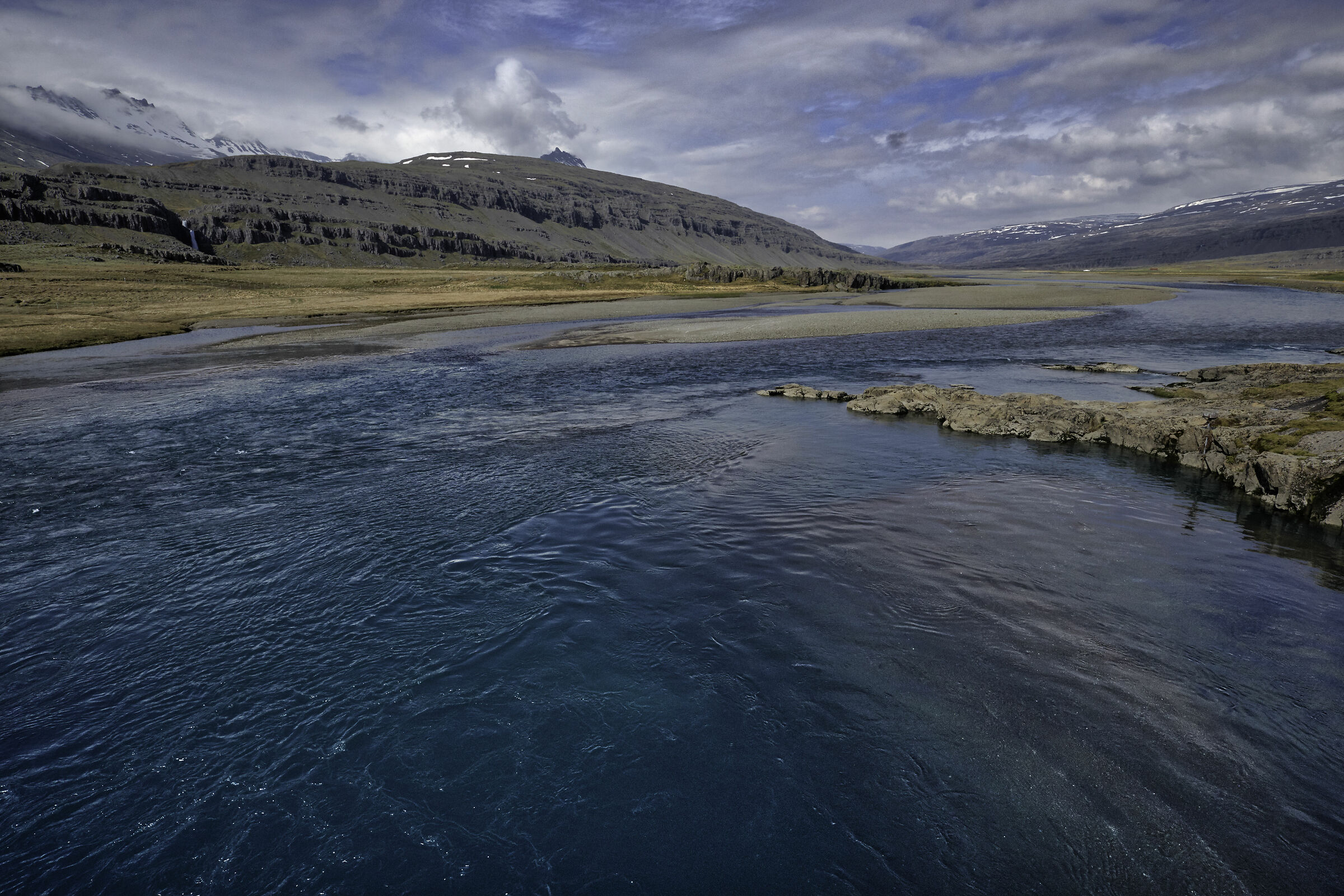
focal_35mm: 18
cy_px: 448
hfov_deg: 90.0
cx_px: 672
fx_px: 672
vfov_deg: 67.4
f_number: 11
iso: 200
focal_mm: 12
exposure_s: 1/480
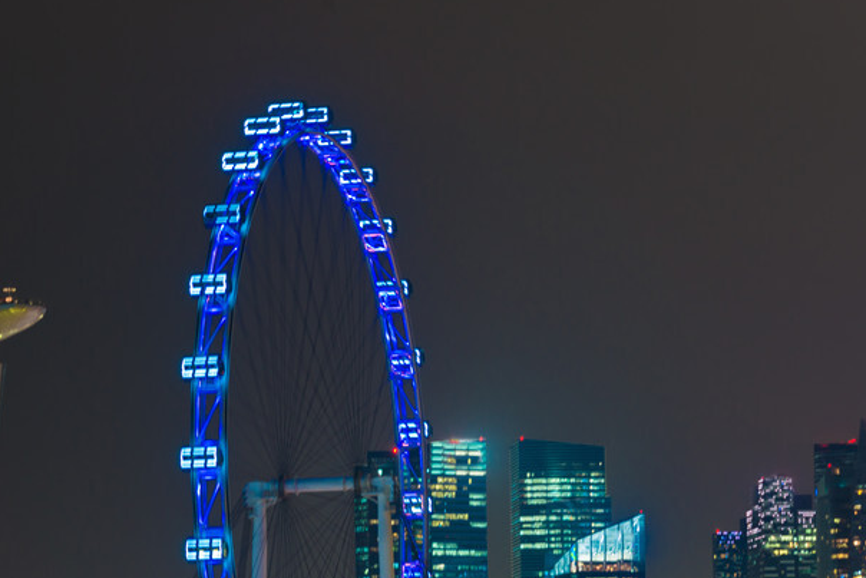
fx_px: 3465
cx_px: 409
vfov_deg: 9.5
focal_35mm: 144
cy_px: 435
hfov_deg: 14.2
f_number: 8
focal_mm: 85
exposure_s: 4
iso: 100
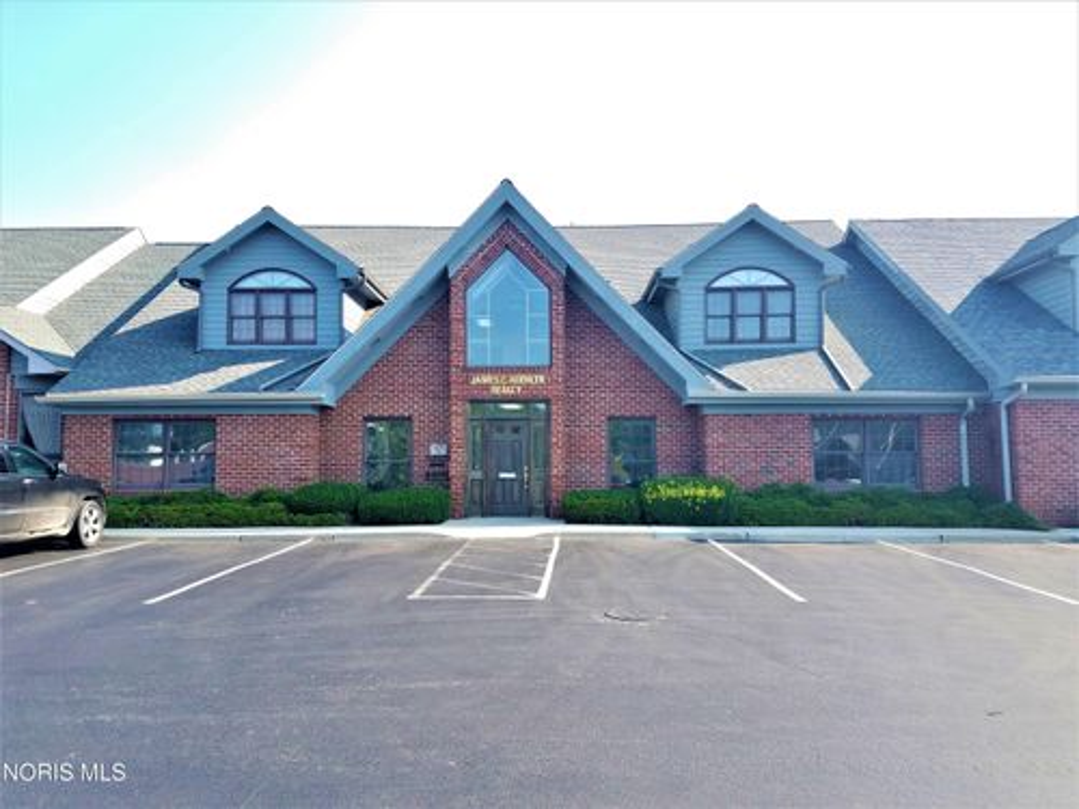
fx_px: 810
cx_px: 540
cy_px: 404
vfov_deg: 53.1
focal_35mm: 26
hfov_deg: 67.3
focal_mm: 4.2
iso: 40
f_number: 1.7
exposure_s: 1/496
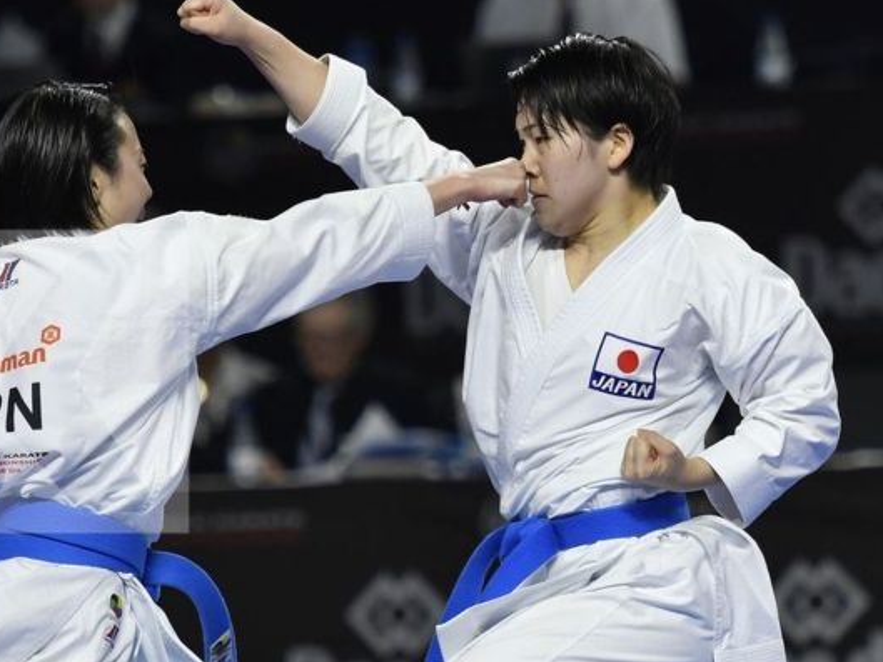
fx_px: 14594
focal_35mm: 572
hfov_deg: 3.5
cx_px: 599
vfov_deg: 2.6
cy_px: 382
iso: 800
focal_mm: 175
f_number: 2.8
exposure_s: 1/800
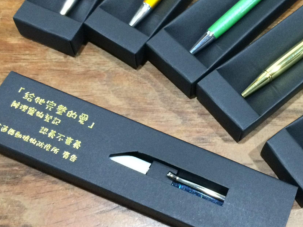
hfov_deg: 33.3
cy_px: 69
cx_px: 219
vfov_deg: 25.5
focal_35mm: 57
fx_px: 499
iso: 200
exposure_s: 1/30
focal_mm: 4.15
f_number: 2.2
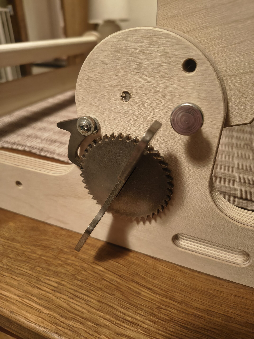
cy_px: 170
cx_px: 127
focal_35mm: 23
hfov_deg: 58.9
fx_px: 225
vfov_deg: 73.9
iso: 1988
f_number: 1.8
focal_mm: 5.56
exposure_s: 1/33.3
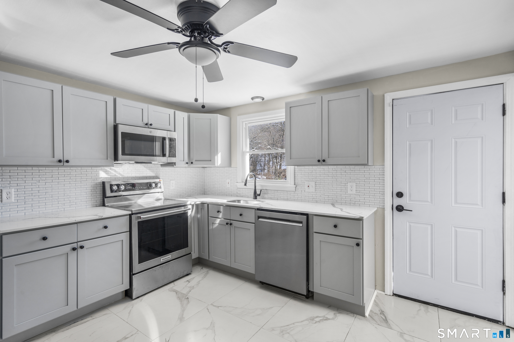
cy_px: 171
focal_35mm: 16
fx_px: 228
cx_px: 257
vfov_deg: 73.7
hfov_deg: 96.7
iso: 200
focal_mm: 16
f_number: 9
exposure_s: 1/10
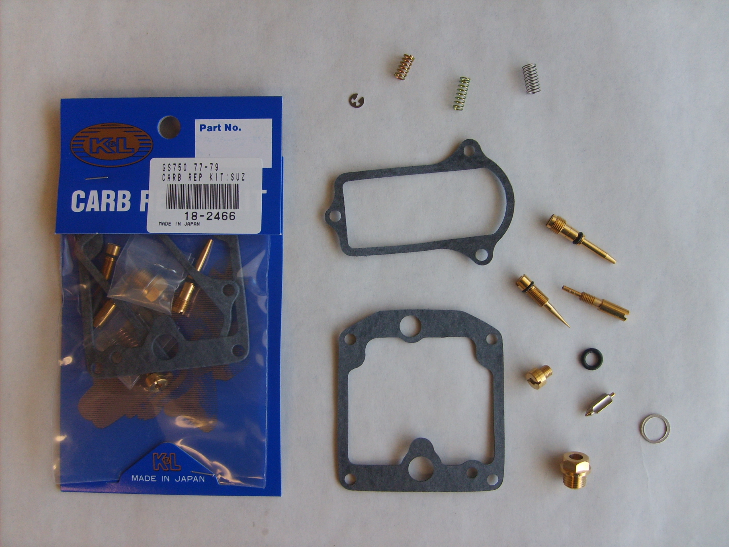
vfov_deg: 40.7
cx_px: 364
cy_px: 274
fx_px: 737
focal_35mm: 35
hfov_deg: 52.6
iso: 56
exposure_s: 1/30
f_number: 2.8
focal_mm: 5.8
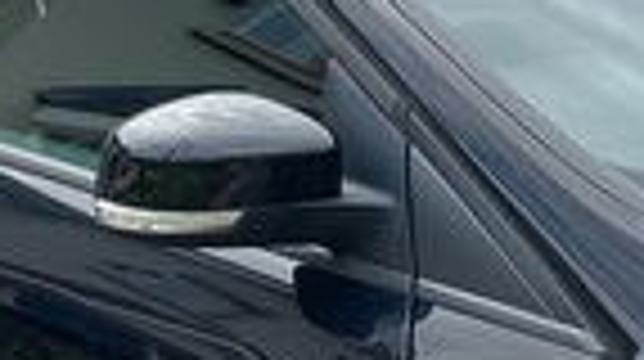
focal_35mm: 122
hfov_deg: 17.0
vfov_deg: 9.7
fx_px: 2081
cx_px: 734
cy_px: 490
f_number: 1.8
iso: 25
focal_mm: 5.23
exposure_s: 1/370
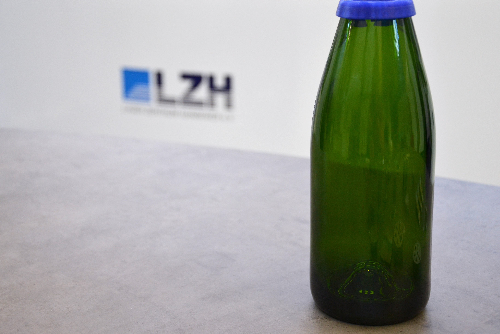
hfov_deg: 30.1
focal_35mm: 67
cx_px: 236
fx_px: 931
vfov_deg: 20.3
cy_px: 158
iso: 560
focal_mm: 42
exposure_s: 1/60
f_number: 4.8
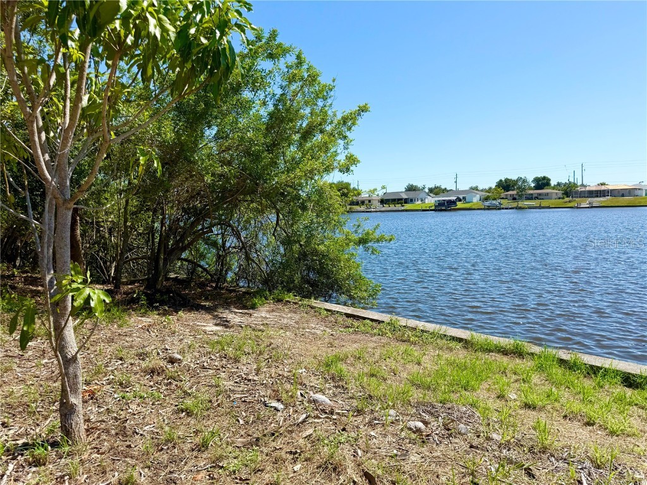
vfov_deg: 56.8
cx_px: 324
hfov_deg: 71.6
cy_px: 242
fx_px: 449
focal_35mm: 24
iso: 80
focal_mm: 6.76
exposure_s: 1/4405
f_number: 1.78
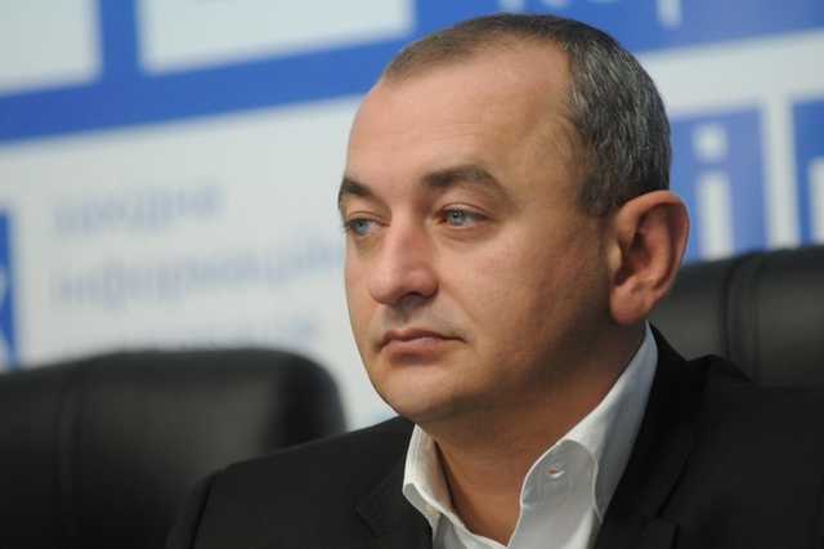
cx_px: 412
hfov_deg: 6.9
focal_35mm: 300
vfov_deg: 4.6
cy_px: 274
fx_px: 6863
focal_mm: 200
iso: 1250
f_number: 4
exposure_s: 1/320
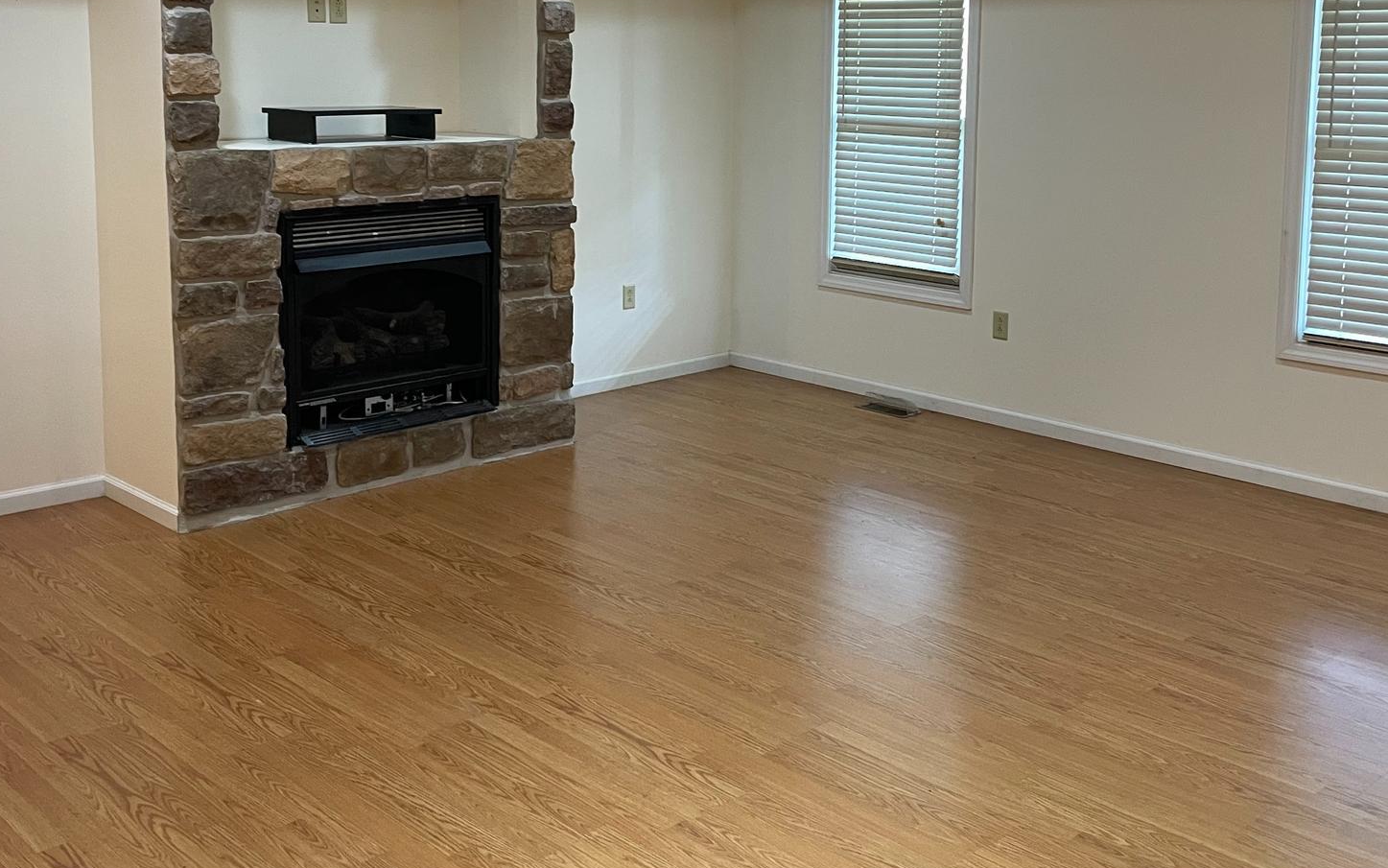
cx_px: 698
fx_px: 1476
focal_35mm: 39
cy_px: 206
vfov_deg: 32.1
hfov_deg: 50.4
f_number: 1.6
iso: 160
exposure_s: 1/60
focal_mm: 4.2
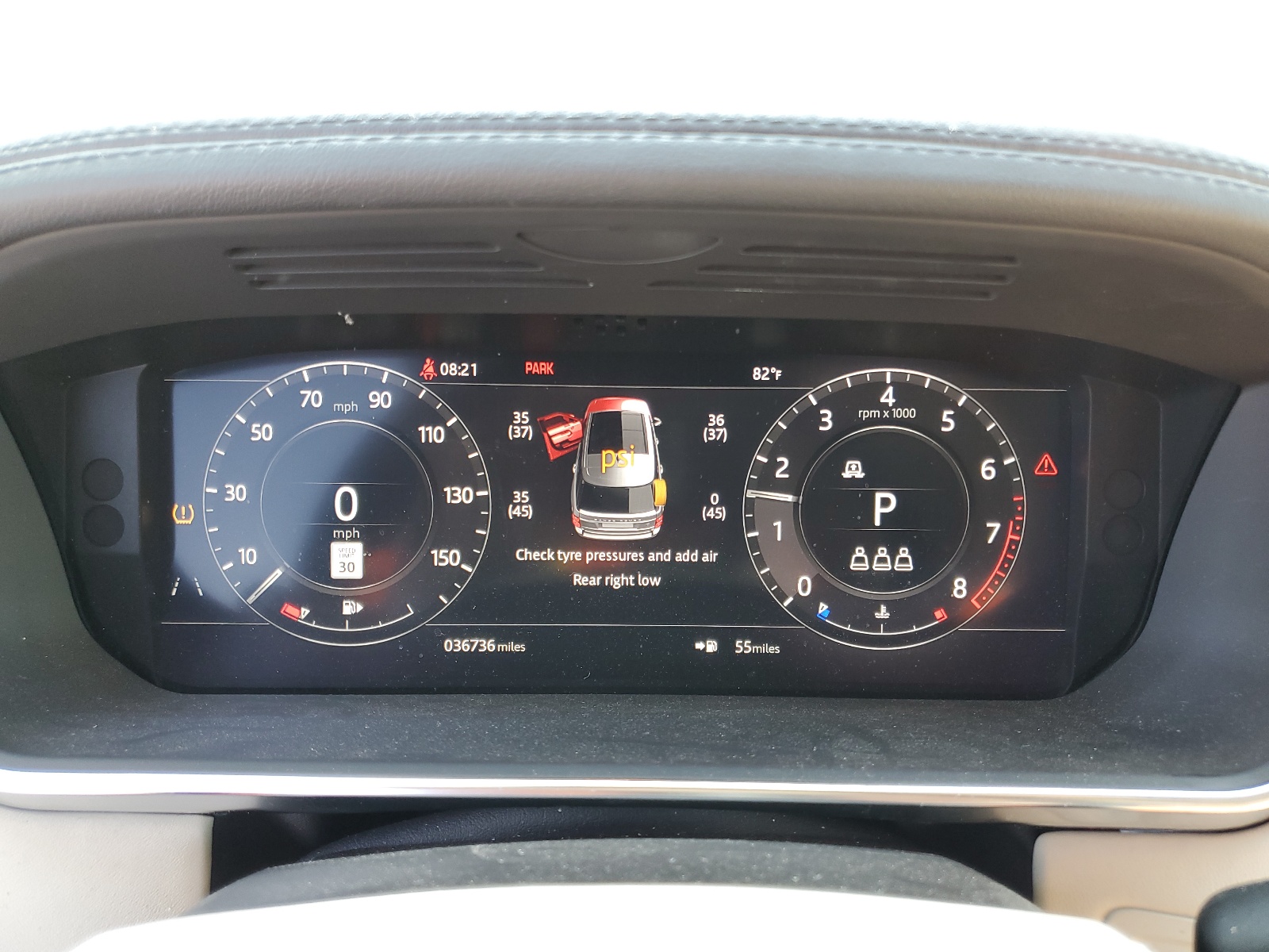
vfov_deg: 53.1
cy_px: 476
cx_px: 634
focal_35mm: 26
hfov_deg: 67.3
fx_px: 953
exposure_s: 1/60.2
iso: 66
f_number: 1.5
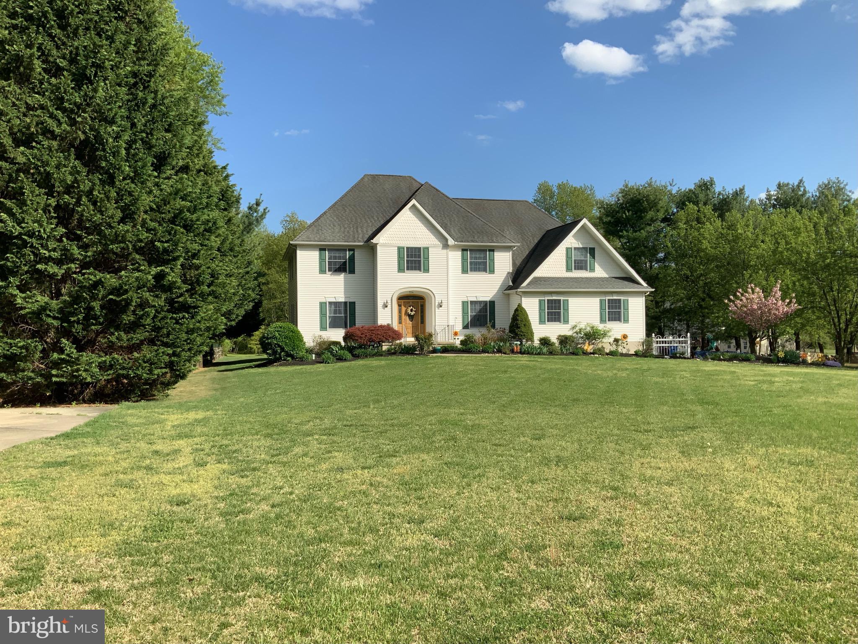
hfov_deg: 61.7
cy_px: 322
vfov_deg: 48.2
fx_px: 719
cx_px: 429
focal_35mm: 29
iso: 16
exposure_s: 1/1675
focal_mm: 3
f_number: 1.8
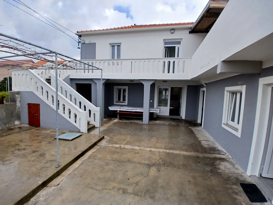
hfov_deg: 91.0
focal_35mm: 17
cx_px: 136
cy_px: 102
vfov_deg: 74.7
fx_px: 134
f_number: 2.2
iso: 50
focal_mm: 1.4
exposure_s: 1/545
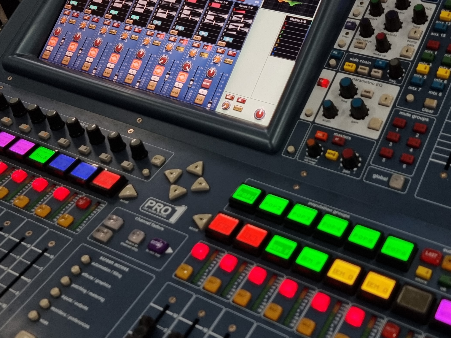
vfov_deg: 31.5
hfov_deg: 41.1
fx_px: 599
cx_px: 268
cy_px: 172
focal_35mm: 46
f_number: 1.8
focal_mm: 6.7
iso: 100
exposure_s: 1/100
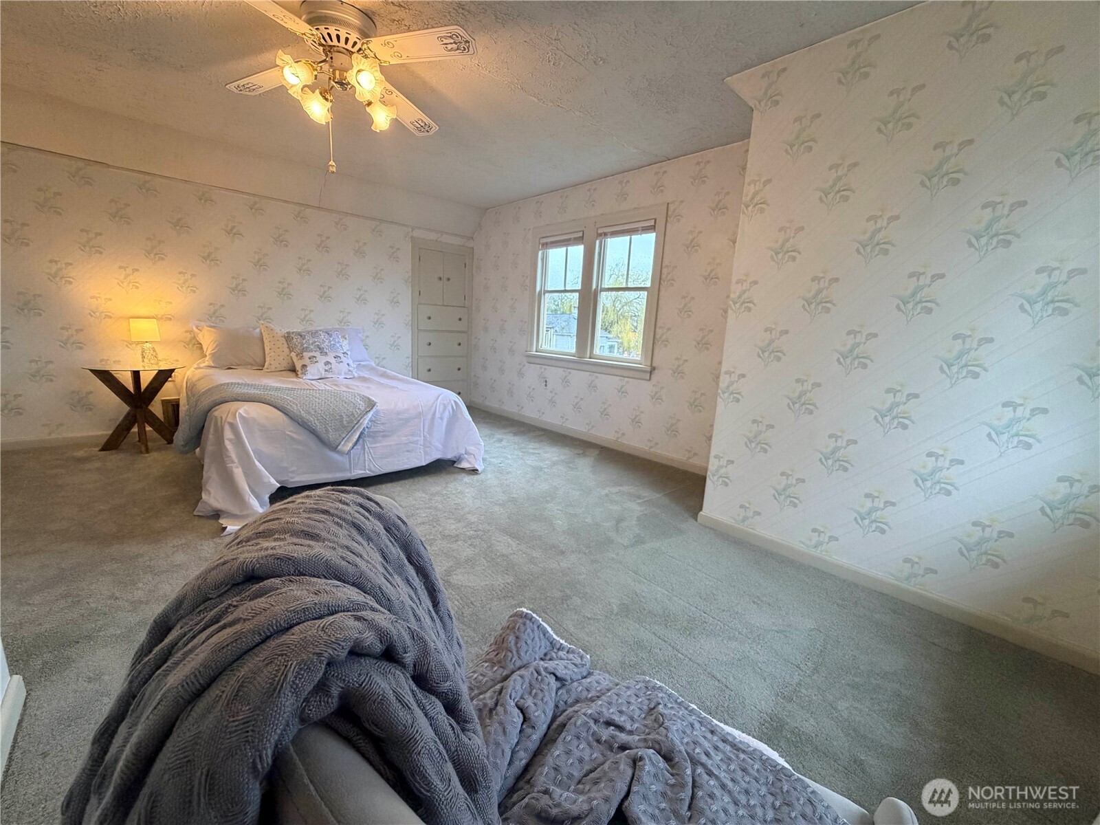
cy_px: 412
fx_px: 445
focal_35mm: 14
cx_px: 550
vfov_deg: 85.7
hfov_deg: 102.1
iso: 320
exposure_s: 1/120
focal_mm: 2.22
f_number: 2.2
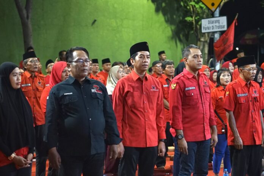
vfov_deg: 18.2
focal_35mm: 75
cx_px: 132
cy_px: 88
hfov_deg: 27.0
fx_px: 550
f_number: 2
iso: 1600
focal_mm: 50
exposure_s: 1/125
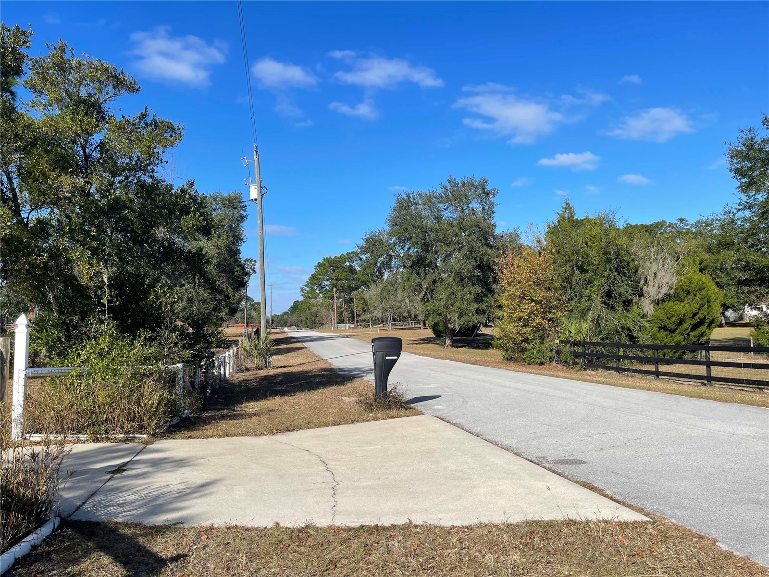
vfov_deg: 54.9
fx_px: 555
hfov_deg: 69.4
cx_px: 384
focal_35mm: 25
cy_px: 288
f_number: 1.6
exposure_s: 1/4348
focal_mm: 5.1
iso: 32
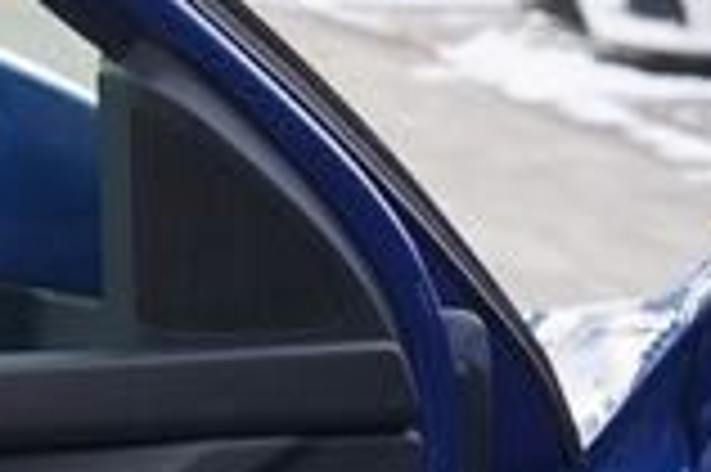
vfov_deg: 7.0
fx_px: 3847
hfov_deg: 9.6
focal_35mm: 195
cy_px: 600
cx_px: -846
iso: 100
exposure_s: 1/100
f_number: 5
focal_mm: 30
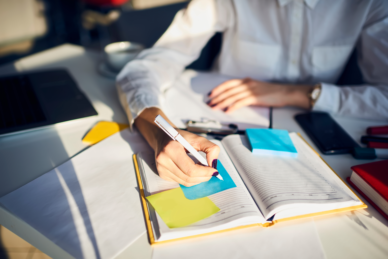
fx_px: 377
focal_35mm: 35
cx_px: 194
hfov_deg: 54.4
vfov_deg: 37.9
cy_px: 130
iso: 100
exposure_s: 1/640
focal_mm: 35
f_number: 1.8
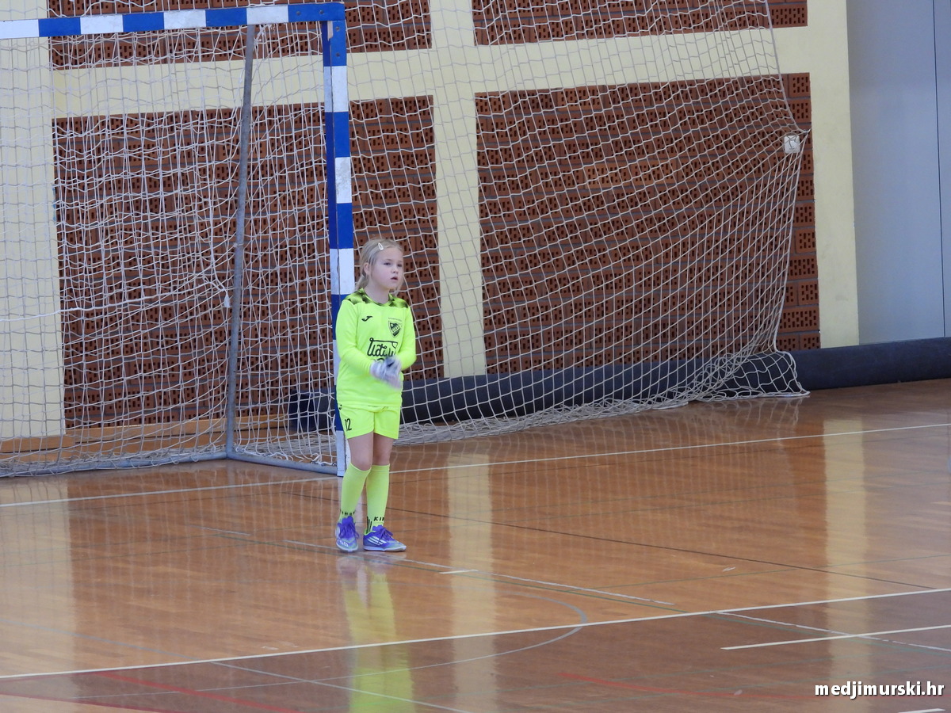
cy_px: 356
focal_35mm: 275
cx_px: 476
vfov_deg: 5.4
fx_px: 7555
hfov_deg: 7.2
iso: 400
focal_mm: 49.5
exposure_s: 1/50
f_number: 4.5
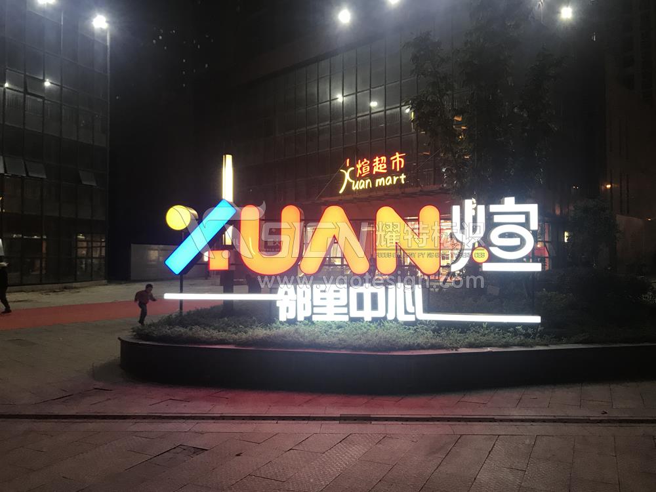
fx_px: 531
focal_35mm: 28
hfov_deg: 63.4
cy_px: 246
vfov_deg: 49.7
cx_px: 328
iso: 40
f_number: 1.8
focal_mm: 3.99
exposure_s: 1/17
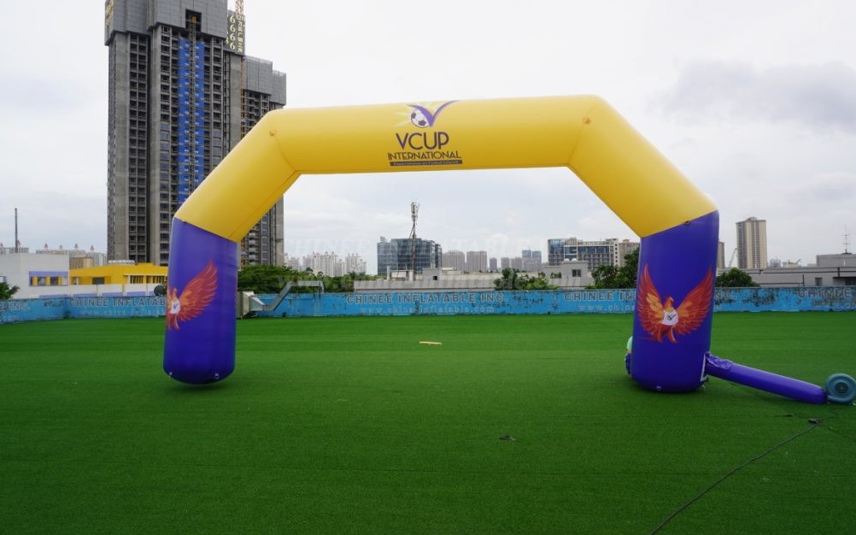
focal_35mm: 25
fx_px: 583
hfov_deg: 72.6
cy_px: 264
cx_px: 431
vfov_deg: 49.3
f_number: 9
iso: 100
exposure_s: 1/125
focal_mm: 16
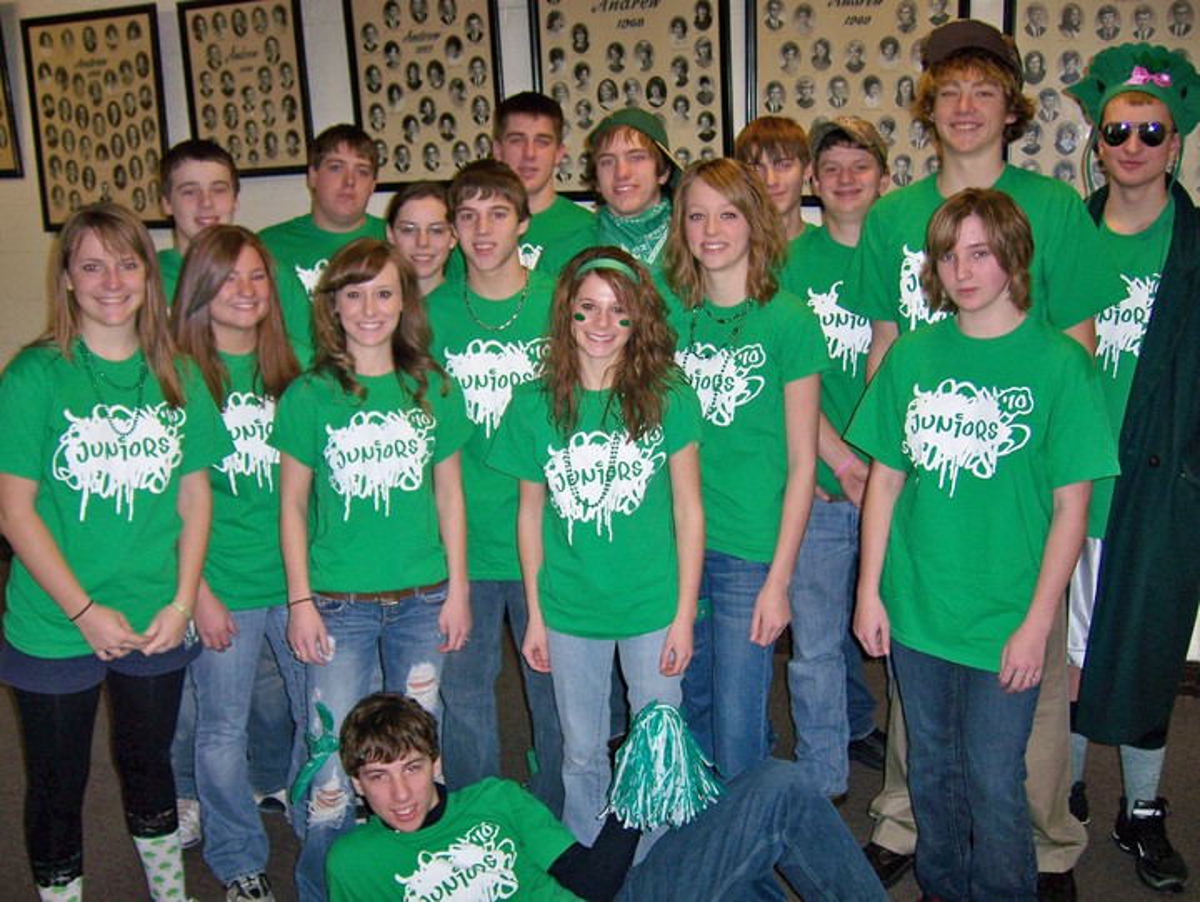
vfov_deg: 39.7
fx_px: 1249
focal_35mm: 36
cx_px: 600
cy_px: 451
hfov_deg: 51.3
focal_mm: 6
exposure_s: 1/60
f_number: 2.8
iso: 100
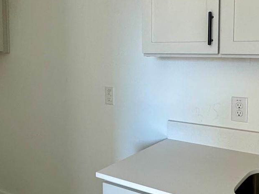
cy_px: 76
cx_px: 111
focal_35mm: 46
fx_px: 344
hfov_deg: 41.1
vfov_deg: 31.4
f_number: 2.2
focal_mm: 2.22
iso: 250
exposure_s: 1/99
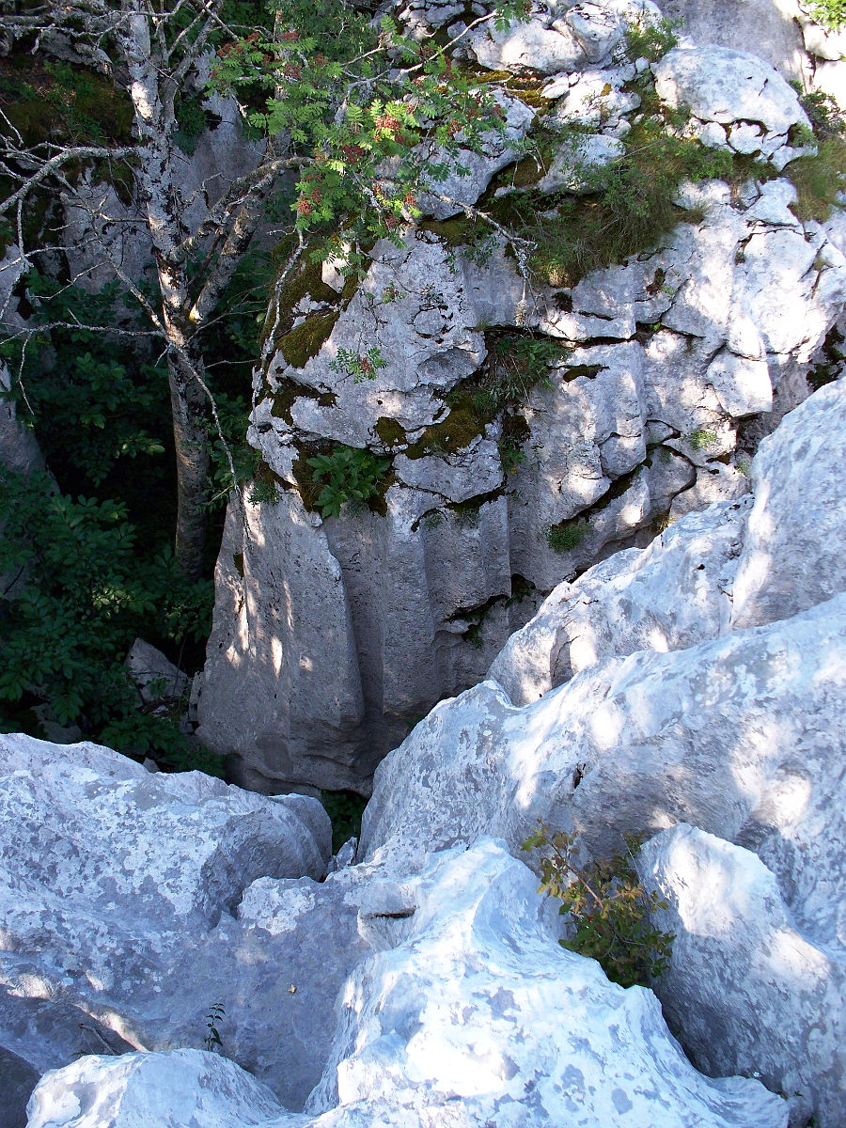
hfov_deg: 39.7
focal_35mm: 36
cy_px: 564
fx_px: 1173
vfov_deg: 51.4
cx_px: 423
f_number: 2.8
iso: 64
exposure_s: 1/160
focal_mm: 7.54
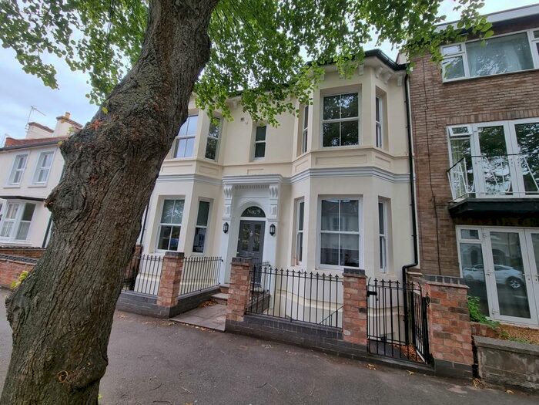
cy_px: 202
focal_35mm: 13
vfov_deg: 89.9
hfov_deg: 106.2
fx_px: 202
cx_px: 270
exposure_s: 1/100
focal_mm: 2.2
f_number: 2.2
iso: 50
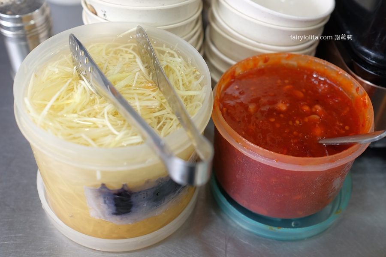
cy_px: 128
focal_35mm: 35
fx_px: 375
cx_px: 193
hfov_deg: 54.4
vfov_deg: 37.9
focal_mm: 23
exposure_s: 1/58
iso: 800
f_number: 3.2
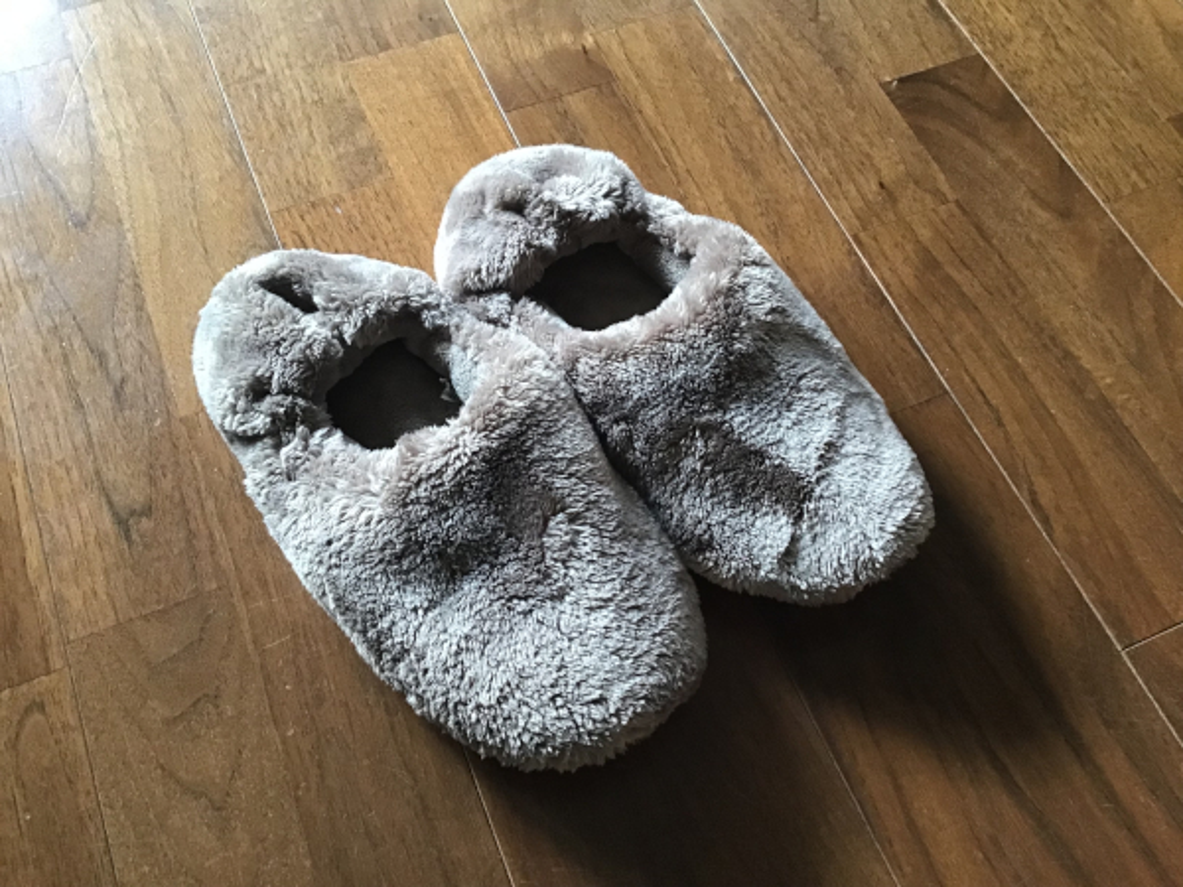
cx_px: 592
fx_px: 1059
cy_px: 444
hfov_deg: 58.4
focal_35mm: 31
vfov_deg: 45.4
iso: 160
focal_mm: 3.3
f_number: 2.4
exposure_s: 1/33
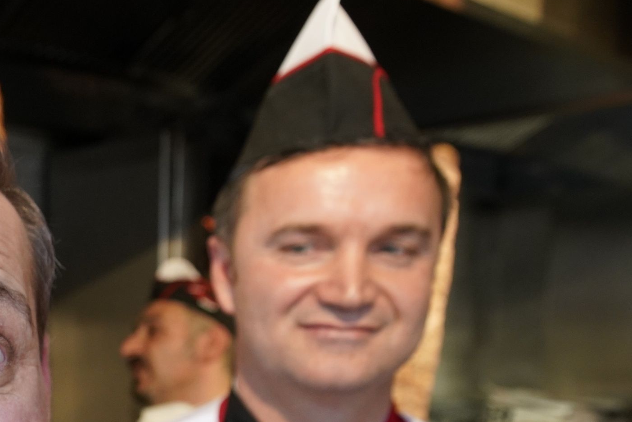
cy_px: 465
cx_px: -108
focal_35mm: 57
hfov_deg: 30.3
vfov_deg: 22.4
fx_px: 1001
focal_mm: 20
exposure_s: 1/400
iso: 1600
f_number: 4
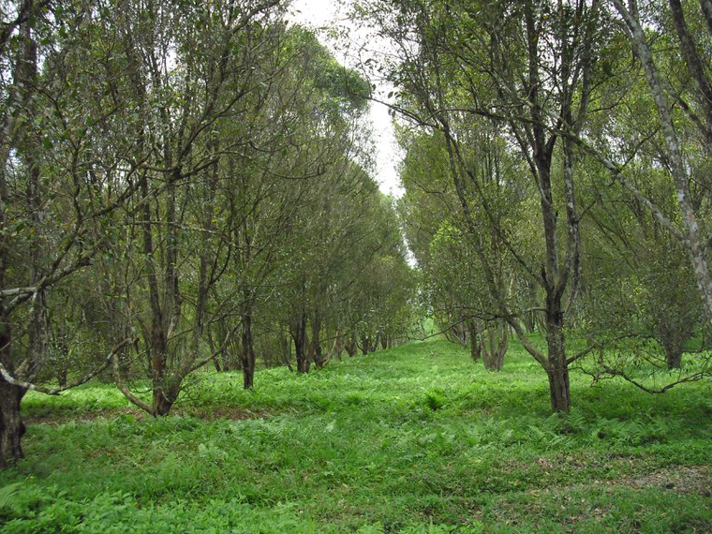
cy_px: 258
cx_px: 373
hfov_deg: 46.8
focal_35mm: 40
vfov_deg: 36.0
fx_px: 823
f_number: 2.8
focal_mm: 6.2
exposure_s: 1/400
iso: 100
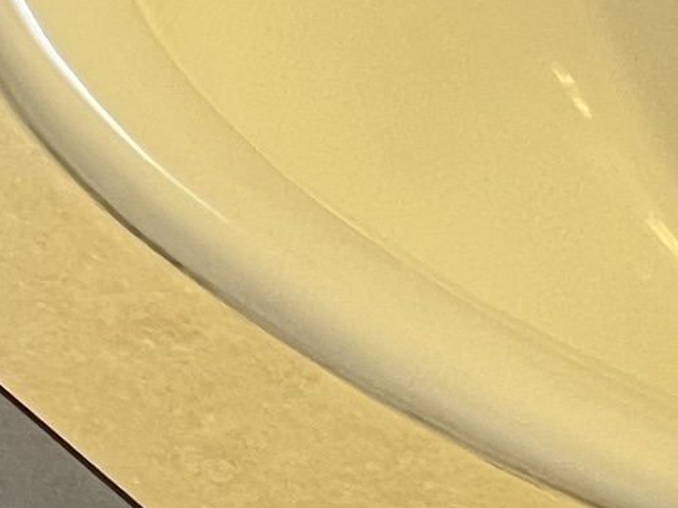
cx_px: -787
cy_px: -1028
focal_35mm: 204
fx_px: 3994
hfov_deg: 9.0
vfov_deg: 6.6
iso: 80
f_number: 1.6
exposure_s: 1/60
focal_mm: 4.2
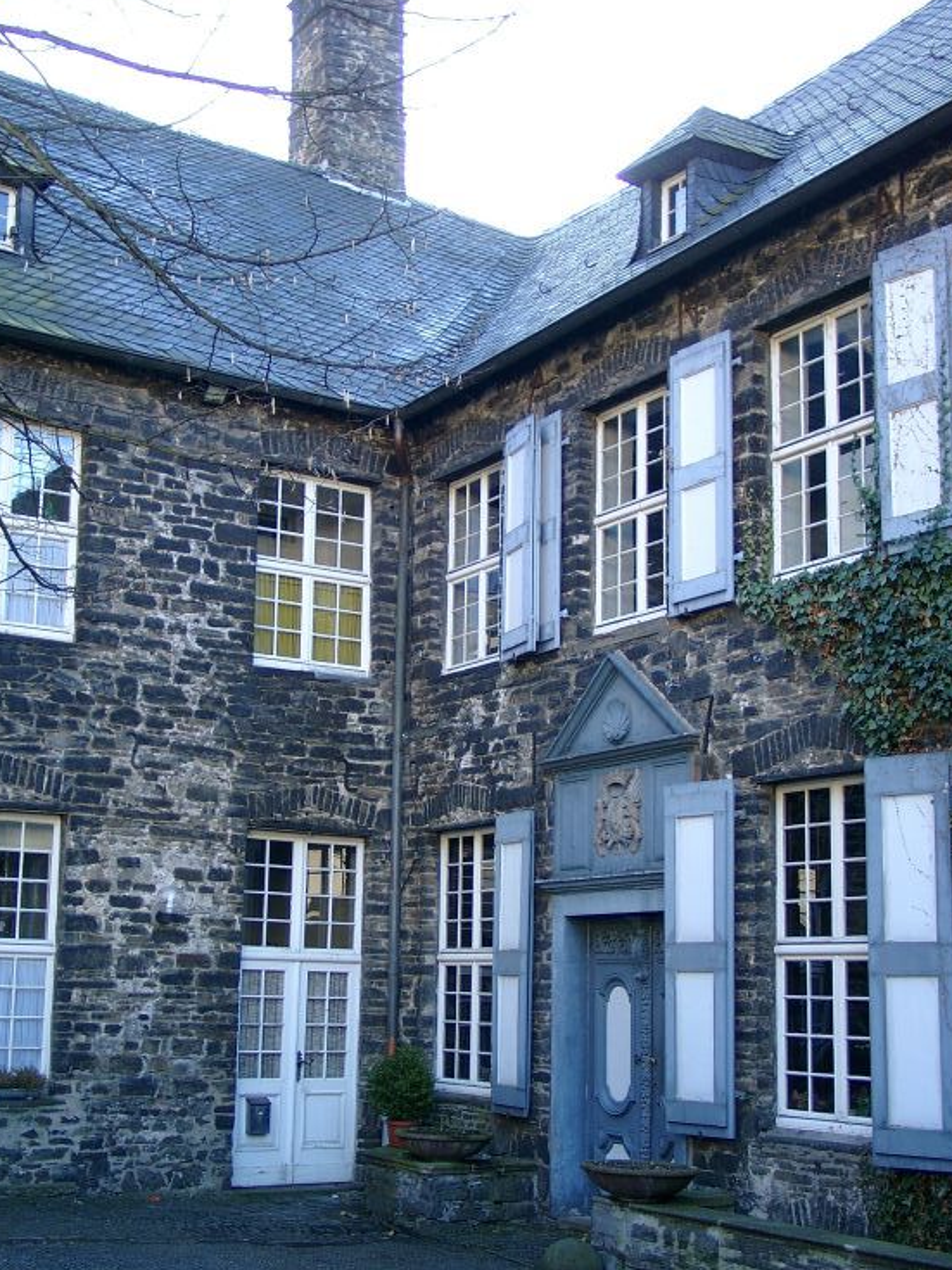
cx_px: 472
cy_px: 664
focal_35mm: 49
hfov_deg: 29.7
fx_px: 1797
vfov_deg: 38.9
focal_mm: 9.29
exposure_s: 1/99.6
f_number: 2
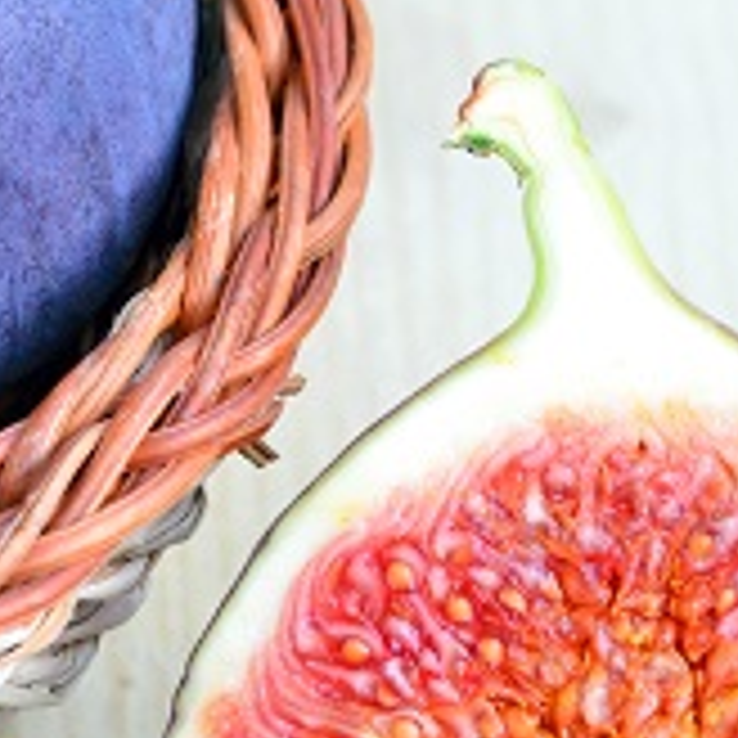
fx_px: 7002
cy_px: 470
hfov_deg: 6.0
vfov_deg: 6.0
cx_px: 58
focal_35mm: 290
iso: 100
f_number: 8
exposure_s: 1/10
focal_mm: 75
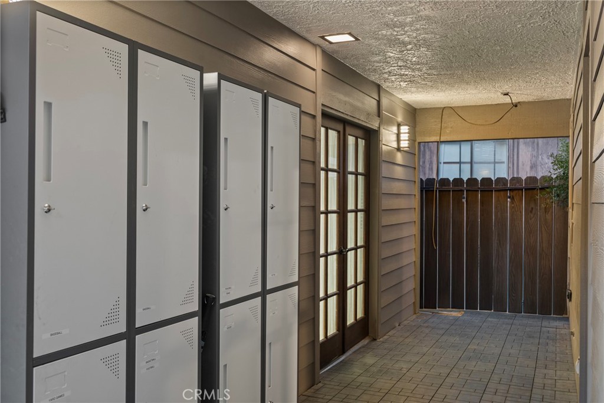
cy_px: 202
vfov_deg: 37.9
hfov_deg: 54.4
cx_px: 302
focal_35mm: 35
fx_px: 587
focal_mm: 35
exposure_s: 1
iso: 1000
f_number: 8
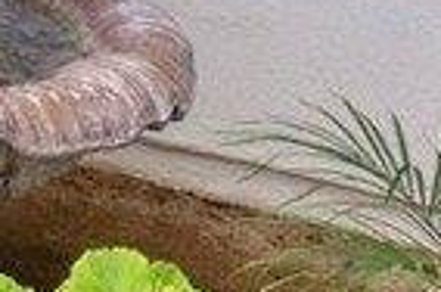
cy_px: -570
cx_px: -798
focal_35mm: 123
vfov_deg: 9.1
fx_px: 1503
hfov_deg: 11.5
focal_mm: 17
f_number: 22
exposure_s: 1/15
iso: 100
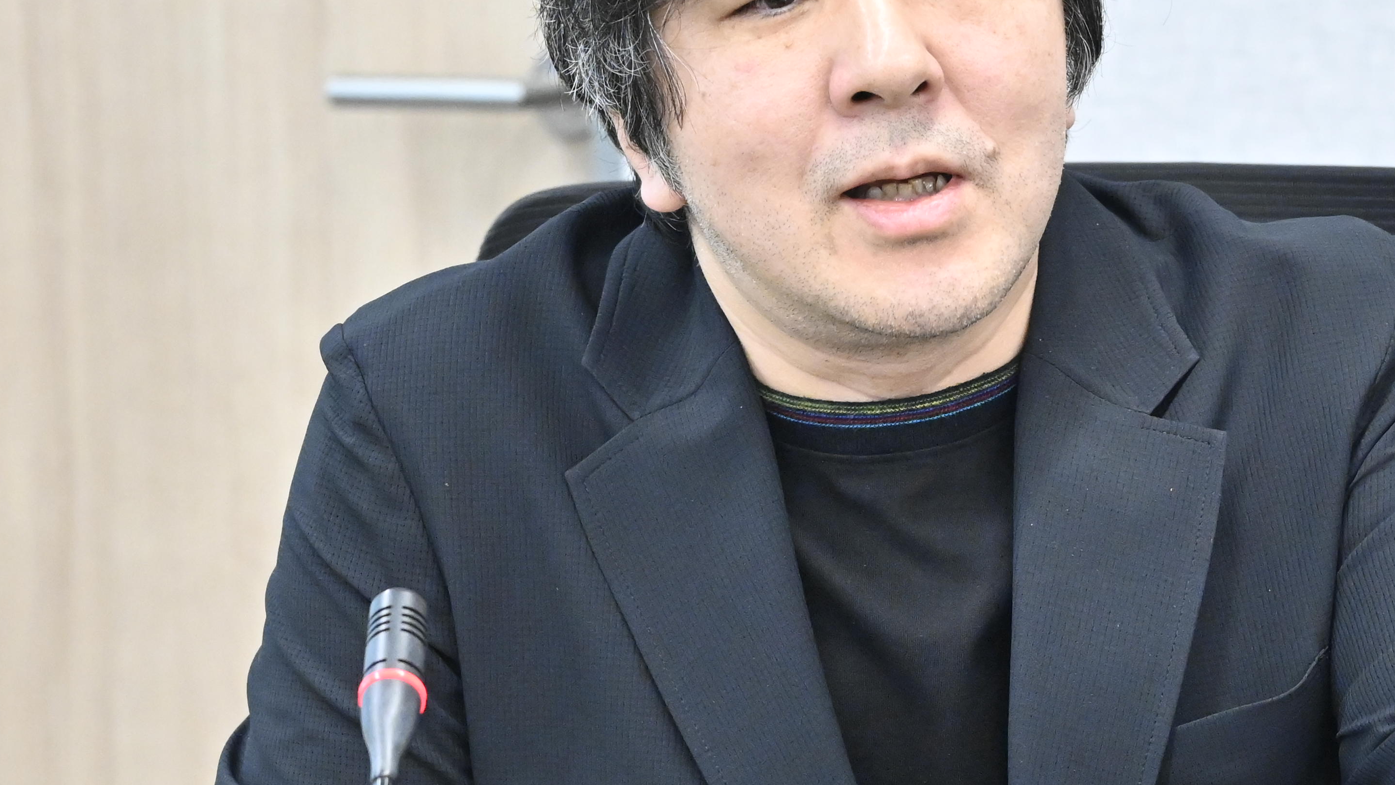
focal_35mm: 255
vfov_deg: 4.8
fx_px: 9433
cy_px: 517
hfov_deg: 8.5
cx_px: 984
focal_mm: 85
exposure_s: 1/160
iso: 3200
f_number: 4.5
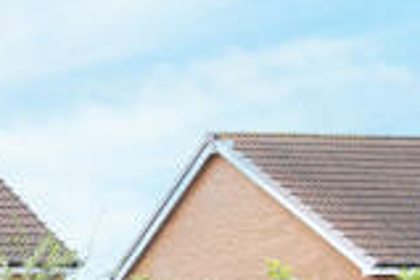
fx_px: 1202
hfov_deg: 12.6
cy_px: 419
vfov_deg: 12.6
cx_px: -713
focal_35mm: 103
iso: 320
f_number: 6.3
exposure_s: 1/320
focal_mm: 16
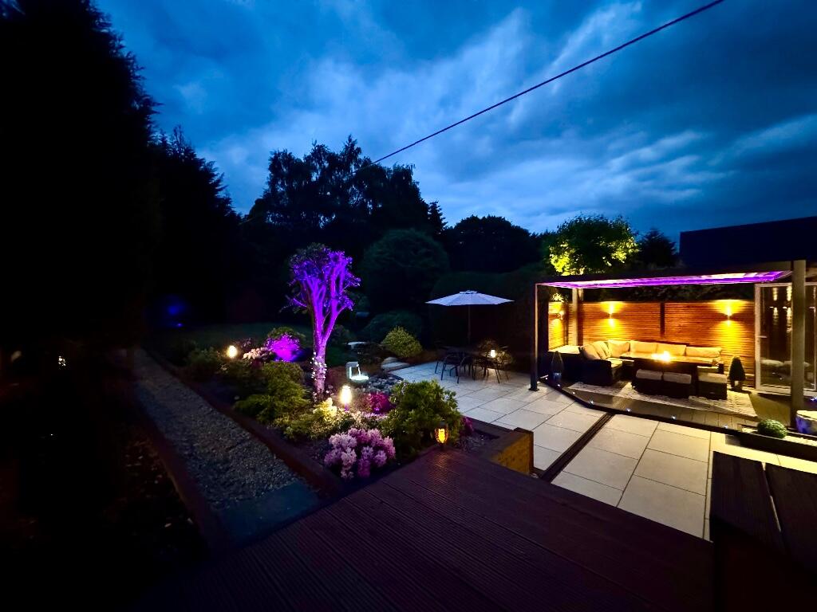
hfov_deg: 102.1
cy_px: 306
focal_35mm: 14
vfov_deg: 85.7
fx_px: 330
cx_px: 408
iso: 2500
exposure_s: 1/17
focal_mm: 2.22
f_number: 2.2
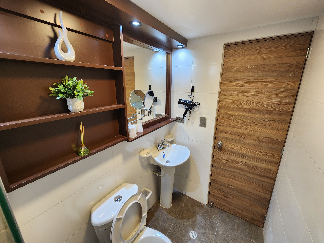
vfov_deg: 89.9
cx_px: 162
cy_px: 122
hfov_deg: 106.2
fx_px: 122
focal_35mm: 13
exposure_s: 1/60
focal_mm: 2.2
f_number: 2.2
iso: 160
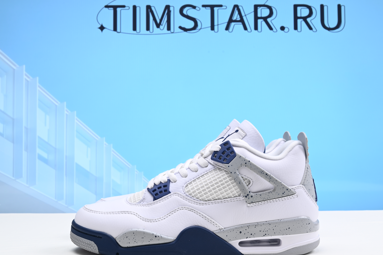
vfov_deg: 27.5
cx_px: 192
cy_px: 123
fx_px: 521
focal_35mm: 49
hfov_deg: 40.3
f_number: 16
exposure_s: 1/2
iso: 100
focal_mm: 41
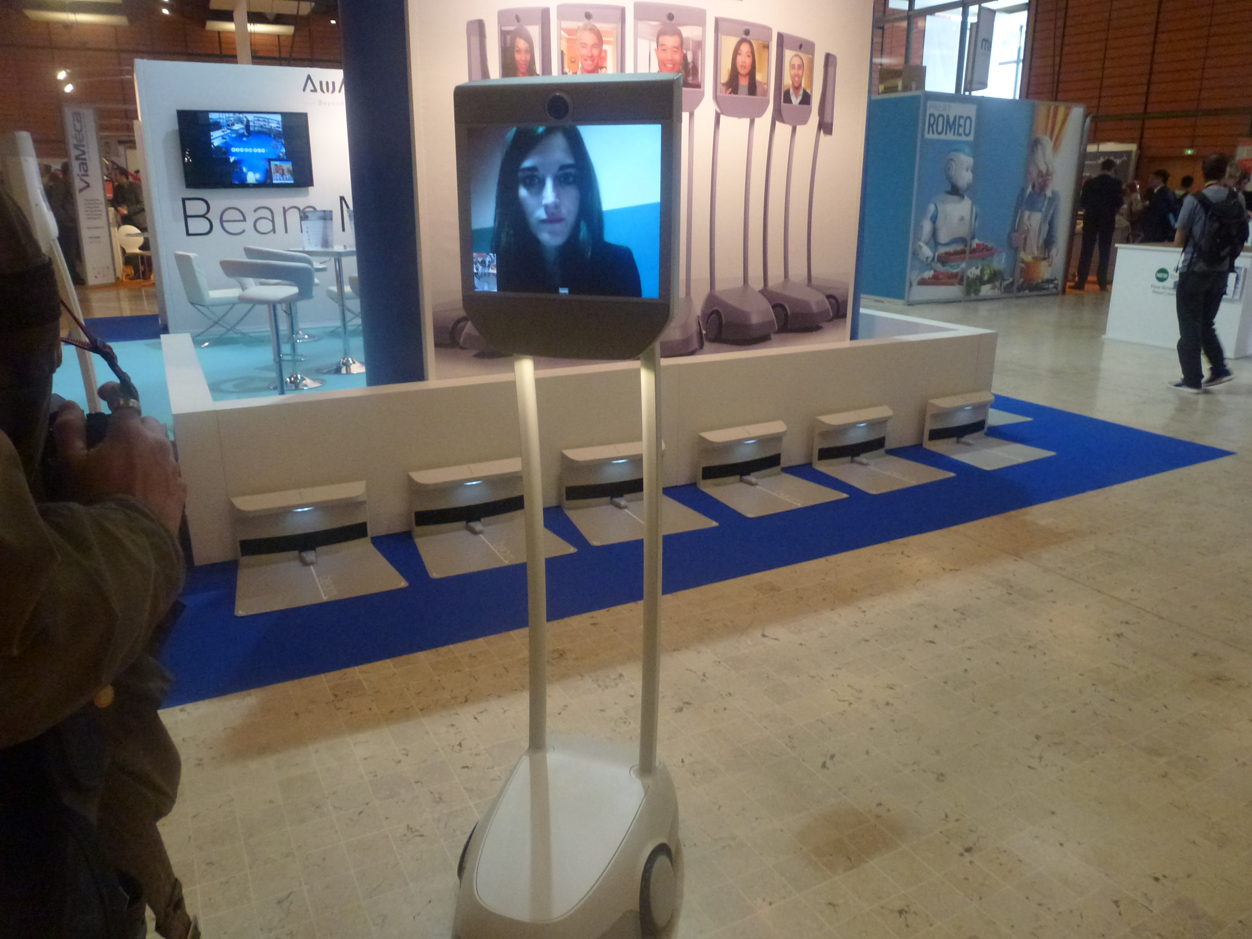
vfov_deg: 56.8
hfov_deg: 71.6
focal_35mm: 24
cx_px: 626
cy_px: 470
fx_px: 868
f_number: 3.3
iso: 400
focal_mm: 4.3
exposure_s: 1/60
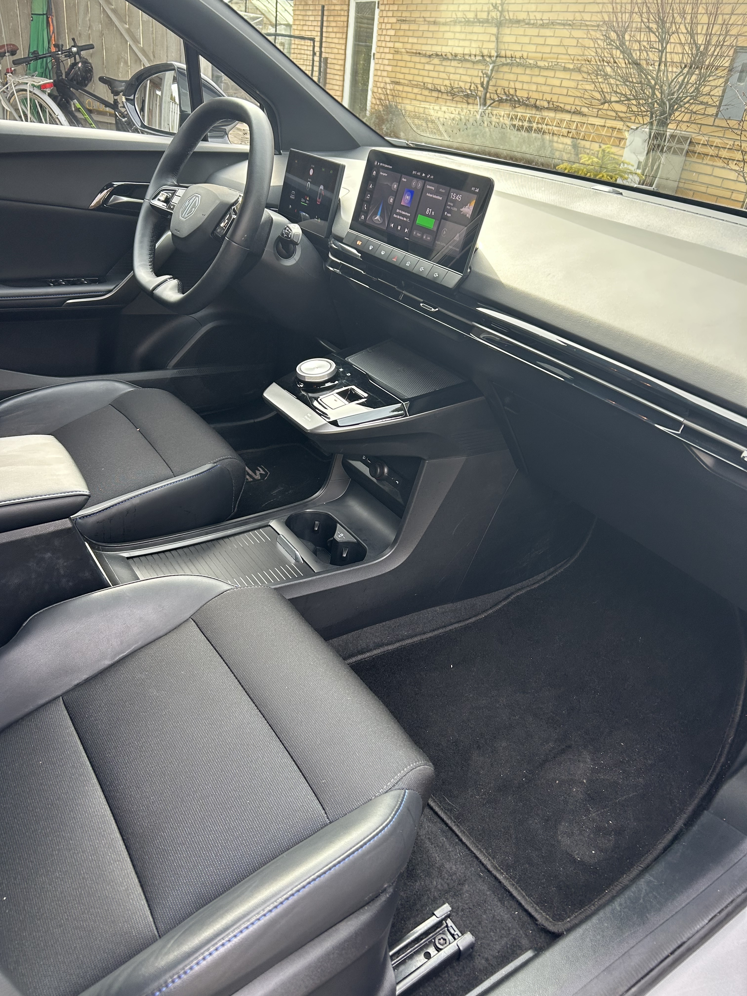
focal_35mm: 26
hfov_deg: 53.1
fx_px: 748
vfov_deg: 67.3
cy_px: 498
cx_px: 374
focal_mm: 5.7
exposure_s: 1/121
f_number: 1.5
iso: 80
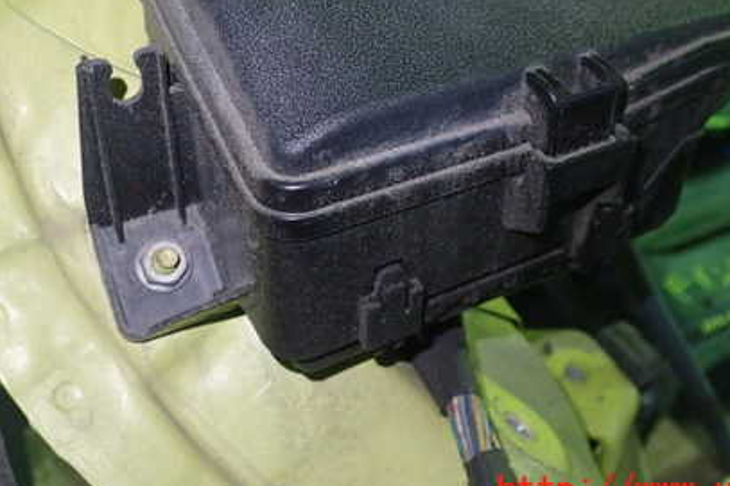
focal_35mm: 46
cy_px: 111
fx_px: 932
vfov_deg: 28.7
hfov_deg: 42.8
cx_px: 364
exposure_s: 1/30
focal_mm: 5.5
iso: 640
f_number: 2.3
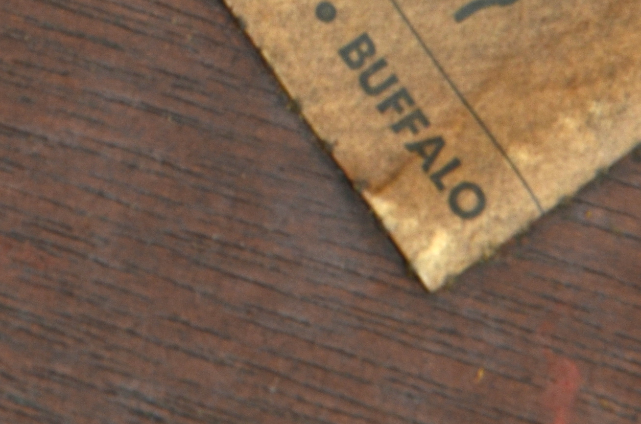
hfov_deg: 3.5
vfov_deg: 2.3
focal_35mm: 593
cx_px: -184
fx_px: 10535
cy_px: -130
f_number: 11
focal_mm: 105
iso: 200
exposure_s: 1/125
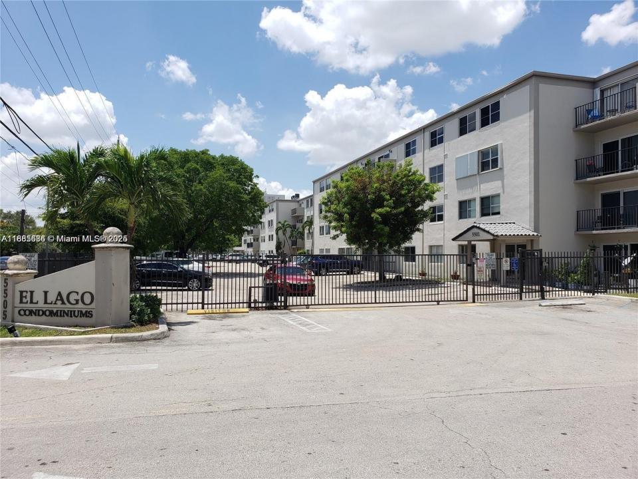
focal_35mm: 26
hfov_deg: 67.3
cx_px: 319
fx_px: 479
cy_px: 240
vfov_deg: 53.1
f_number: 2.4
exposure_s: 1/1582
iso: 50
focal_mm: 4.3
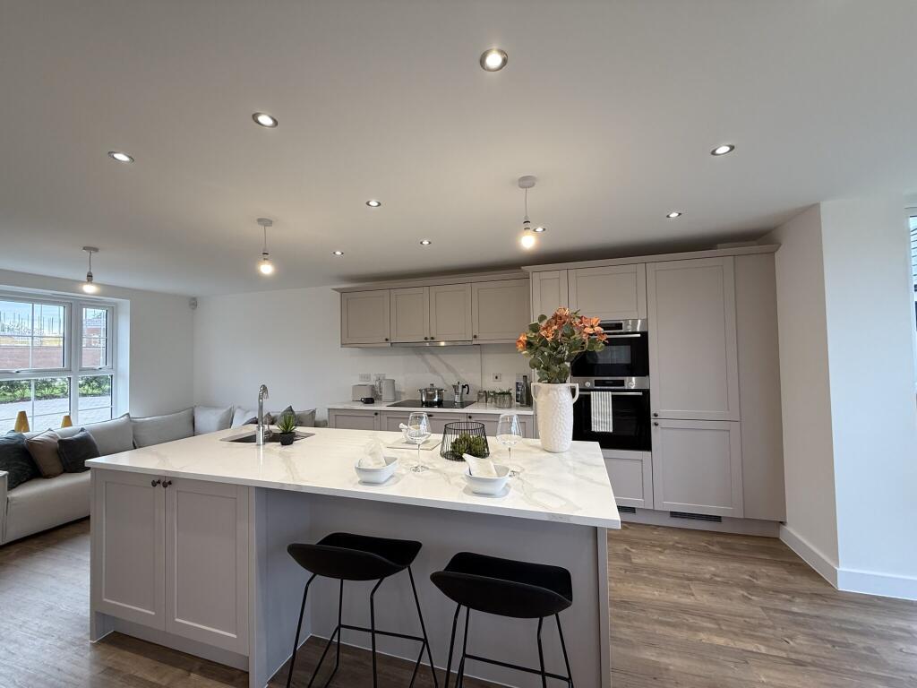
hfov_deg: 102.1
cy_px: 344
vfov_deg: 85.7
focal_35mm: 14
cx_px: 458
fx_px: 371
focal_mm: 2.22
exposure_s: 1/99
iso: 100
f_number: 2.2
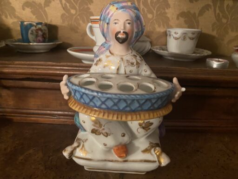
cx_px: 119
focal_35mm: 26
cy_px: 90
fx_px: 179
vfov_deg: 53.1
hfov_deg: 67.3
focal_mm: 4.25
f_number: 1.8
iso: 640
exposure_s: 1/25
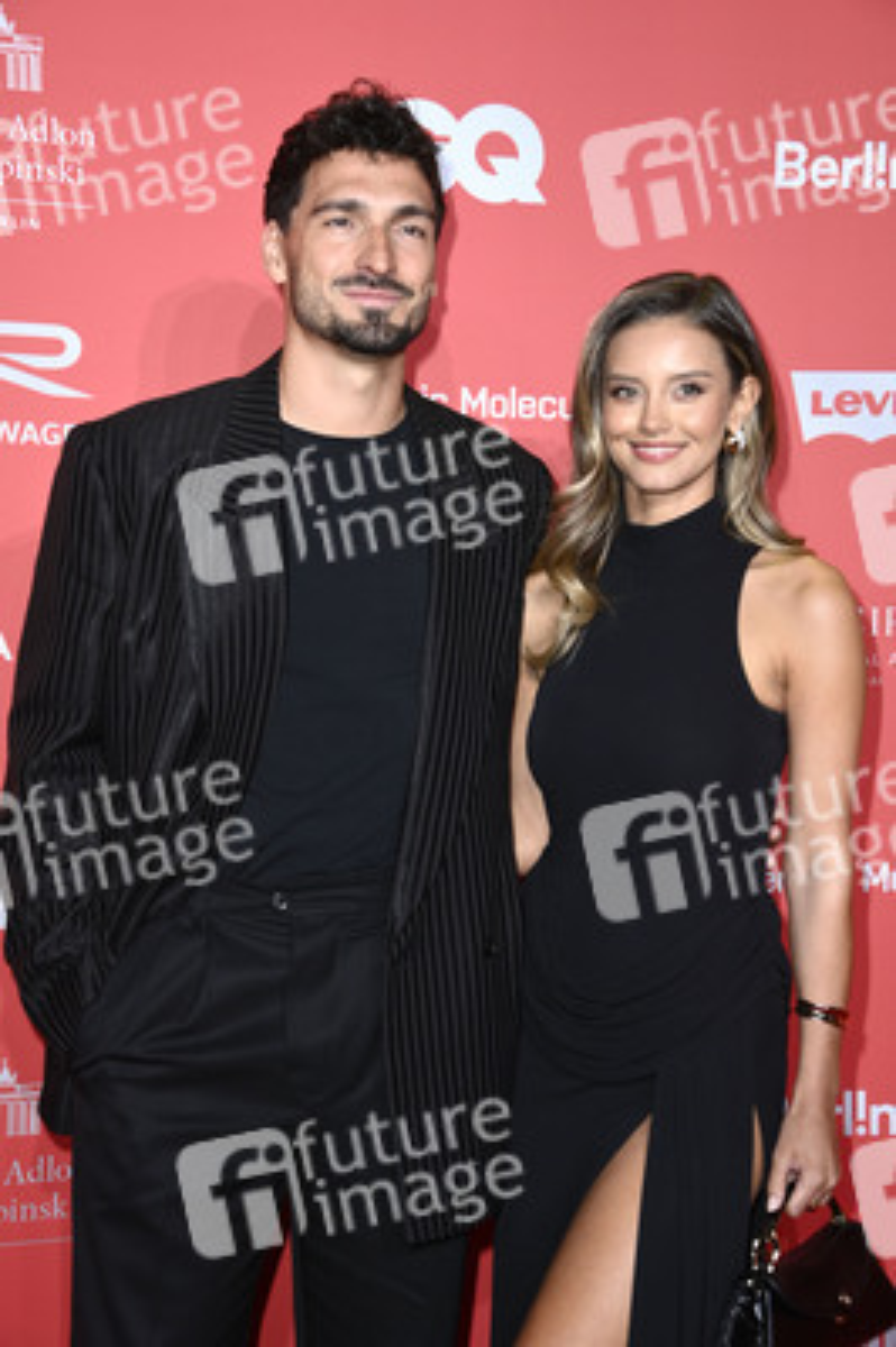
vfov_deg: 31.0
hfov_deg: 20.9
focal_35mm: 65
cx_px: 448
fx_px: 2431
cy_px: 674
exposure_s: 1/250
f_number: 5.6
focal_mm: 65
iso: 1000
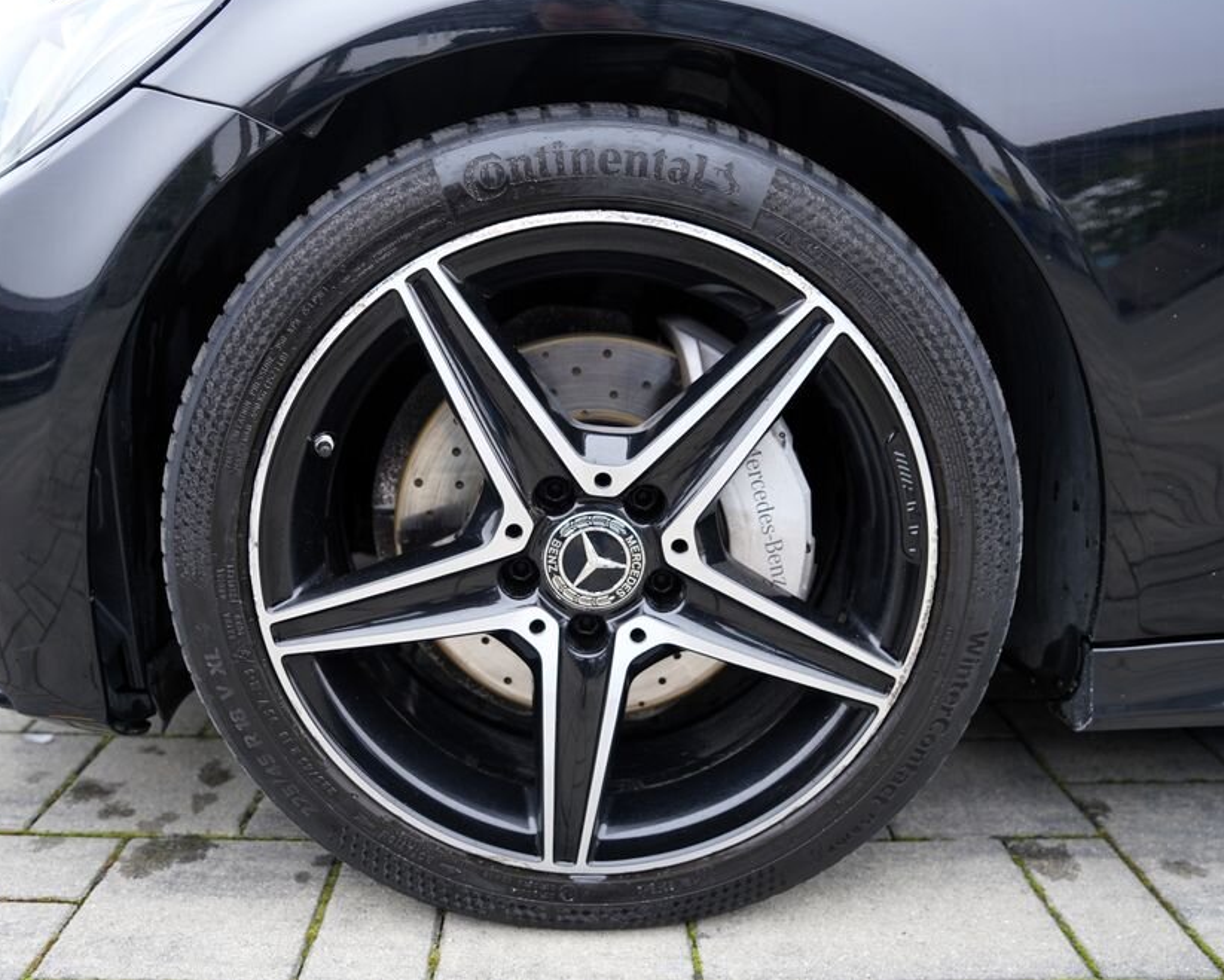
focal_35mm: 28
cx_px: 584
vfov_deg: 51.6
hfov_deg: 62.2
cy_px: 488
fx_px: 1015
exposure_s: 1/30
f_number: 2.8
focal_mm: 24
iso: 250
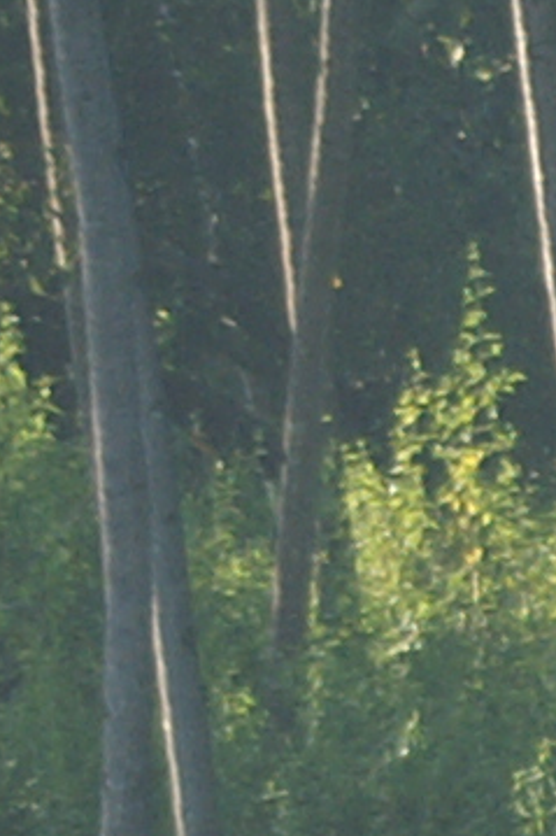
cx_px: 3471
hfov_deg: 1.1
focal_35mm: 1255
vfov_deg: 1.6
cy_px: 1691
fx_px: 29100
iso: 200
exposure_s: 1/400
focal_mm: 100
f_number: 5.6
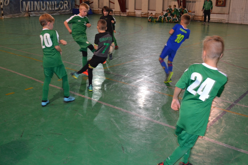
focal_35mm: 39
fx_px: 269
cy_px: 82
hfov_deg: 49.6
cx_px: 124
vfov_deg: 34.2
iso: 1000
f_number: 4.2
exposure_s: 1/60
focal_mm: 26
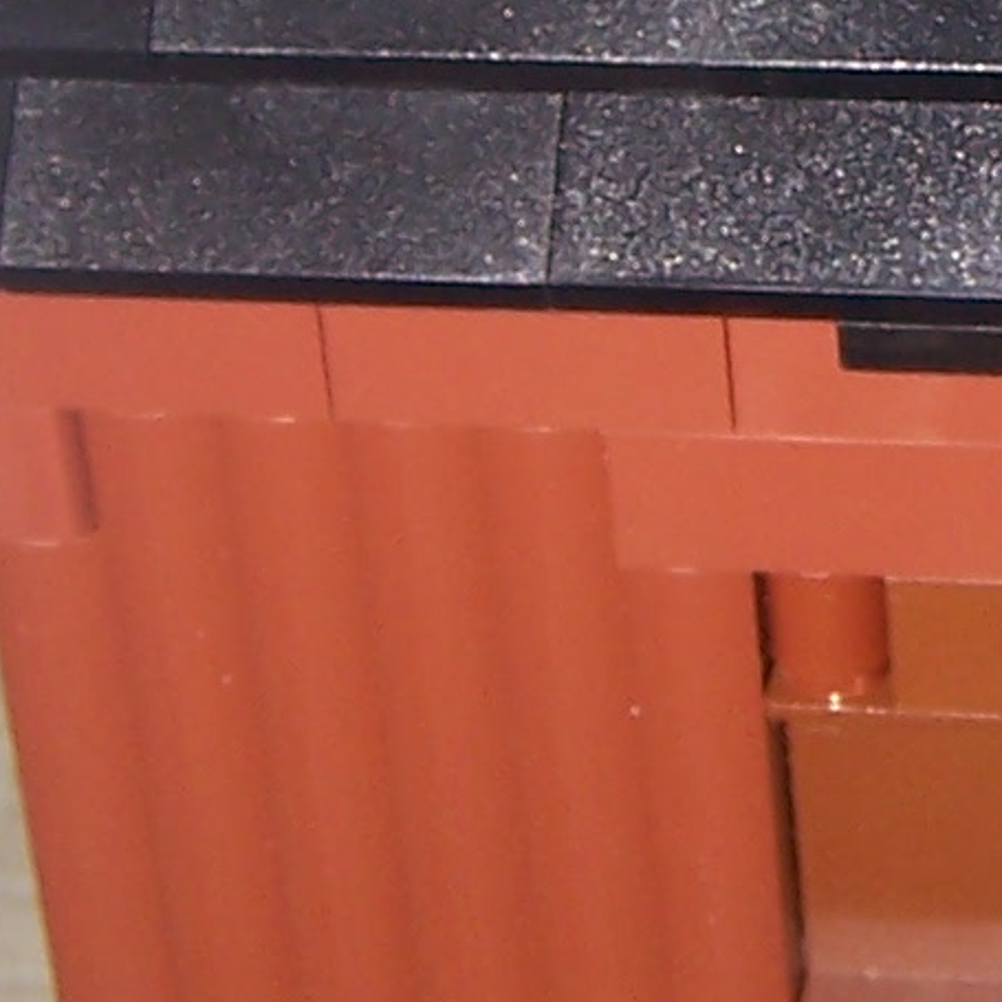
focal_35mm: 170
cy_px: 163
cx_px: 1200
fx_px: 5567
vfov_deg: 10.2
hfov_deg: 10.1
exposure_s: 1/60
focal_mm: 6.3
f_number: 2.8
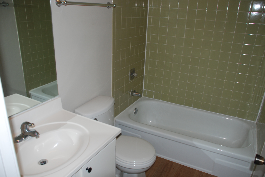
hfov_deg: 61.9
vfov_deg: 43.7
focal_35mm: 30
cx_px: 132
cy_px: 88
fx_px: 221
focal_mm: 20
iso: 200
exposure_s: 1/60
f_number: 3.8
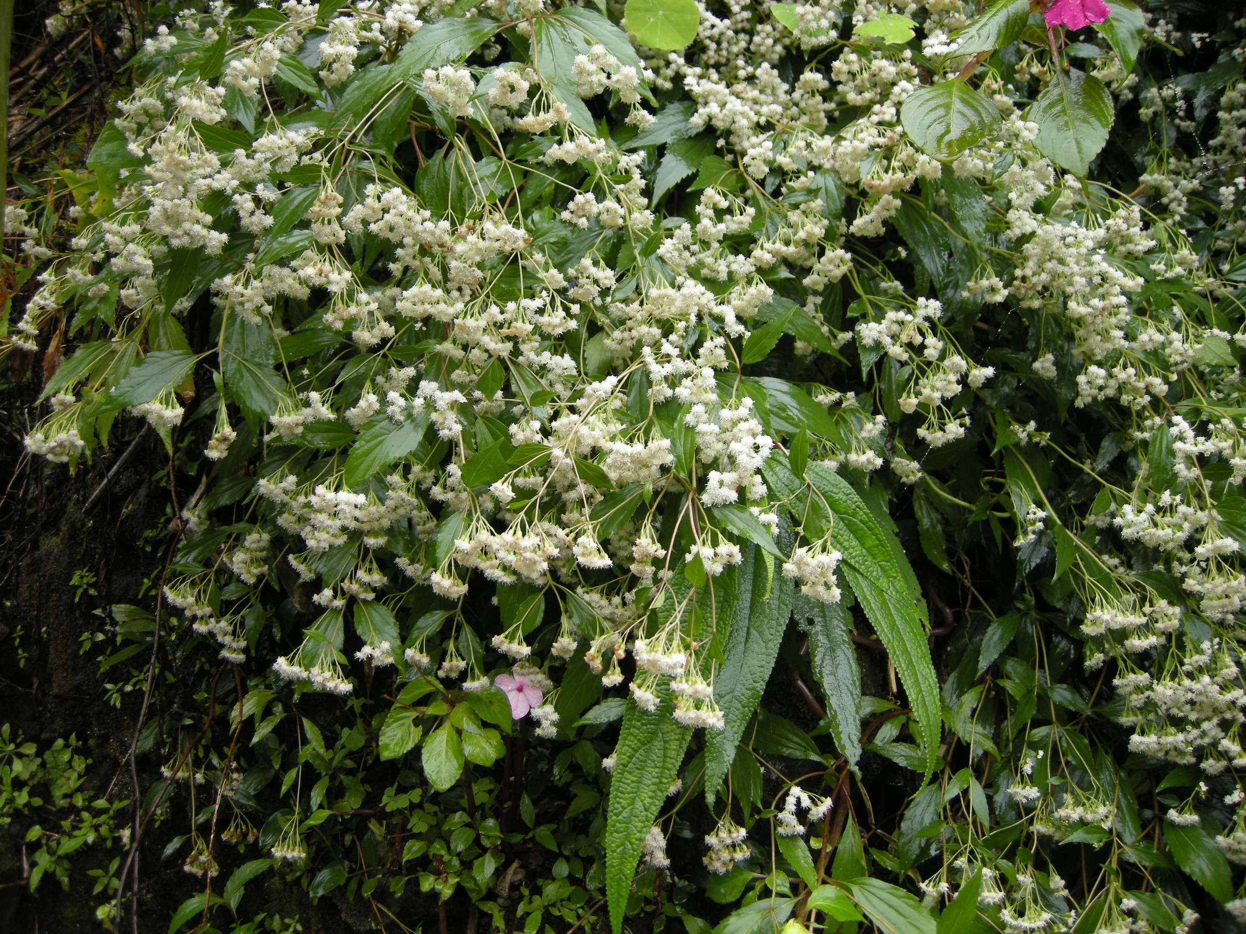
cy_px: 467
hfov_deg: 52.6
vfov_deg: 40.7
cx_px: 623
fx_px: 1260
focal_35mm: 35
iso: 64
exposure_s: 1/51
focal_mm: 7.5
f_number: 2.7
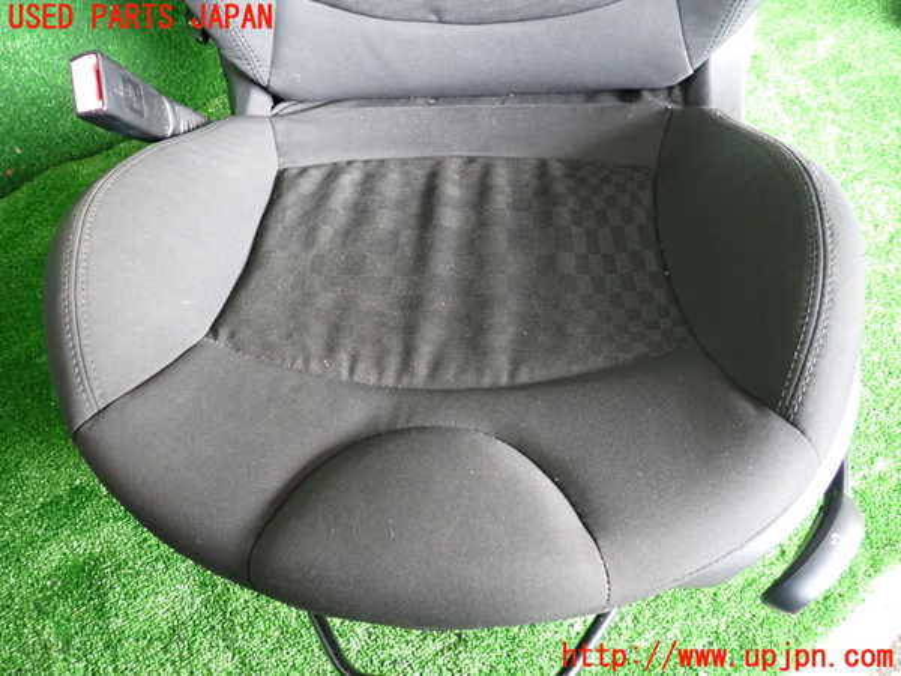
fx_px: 651
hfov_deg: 69.4
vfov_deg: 54.9
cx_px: 450
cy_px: 338
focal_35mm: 25
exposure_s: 1/30
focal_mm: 4.5
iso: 500
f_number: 2
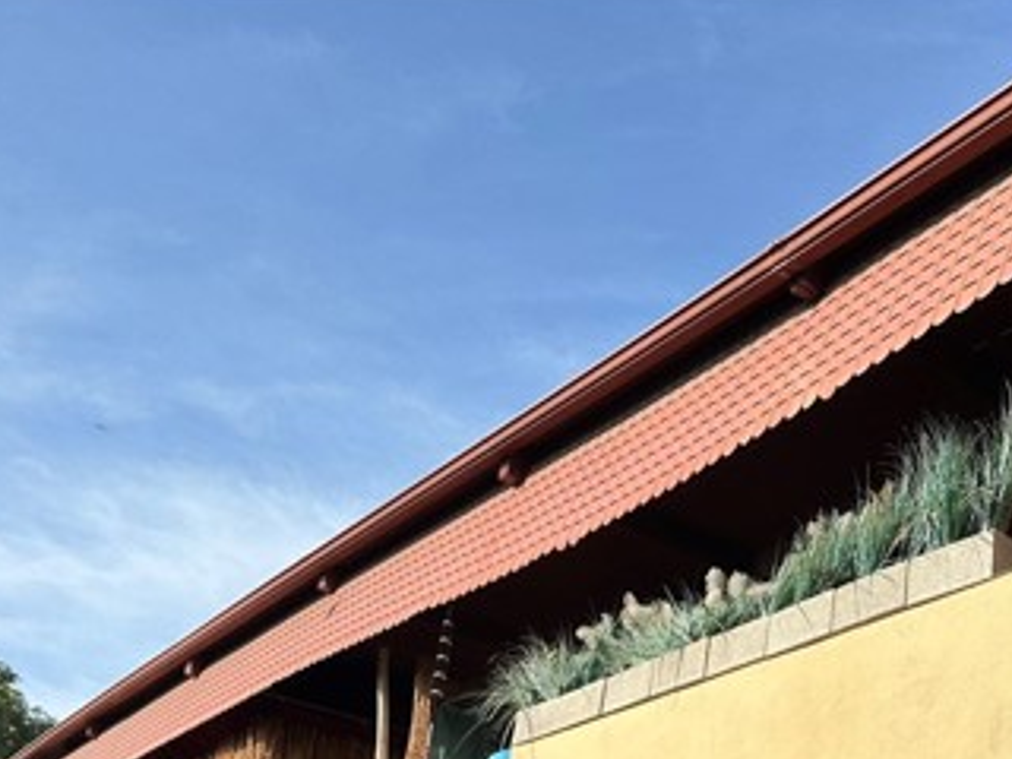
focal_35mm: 48
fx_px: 1403
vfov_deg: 28.6
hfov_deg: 38.8
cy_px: 740
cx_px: 740
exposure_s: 1/4184
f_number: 1.78
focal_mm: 6.86
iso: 80
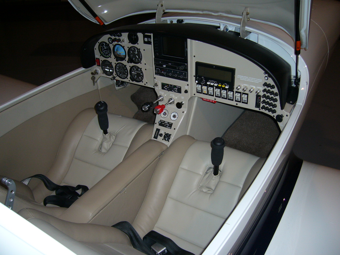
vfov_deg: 40.7
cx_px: 170
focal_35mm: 35
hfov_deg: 52.6
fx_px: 344
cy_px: 128
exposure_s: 1/60
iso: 100
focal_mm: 5.8
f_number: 2.8
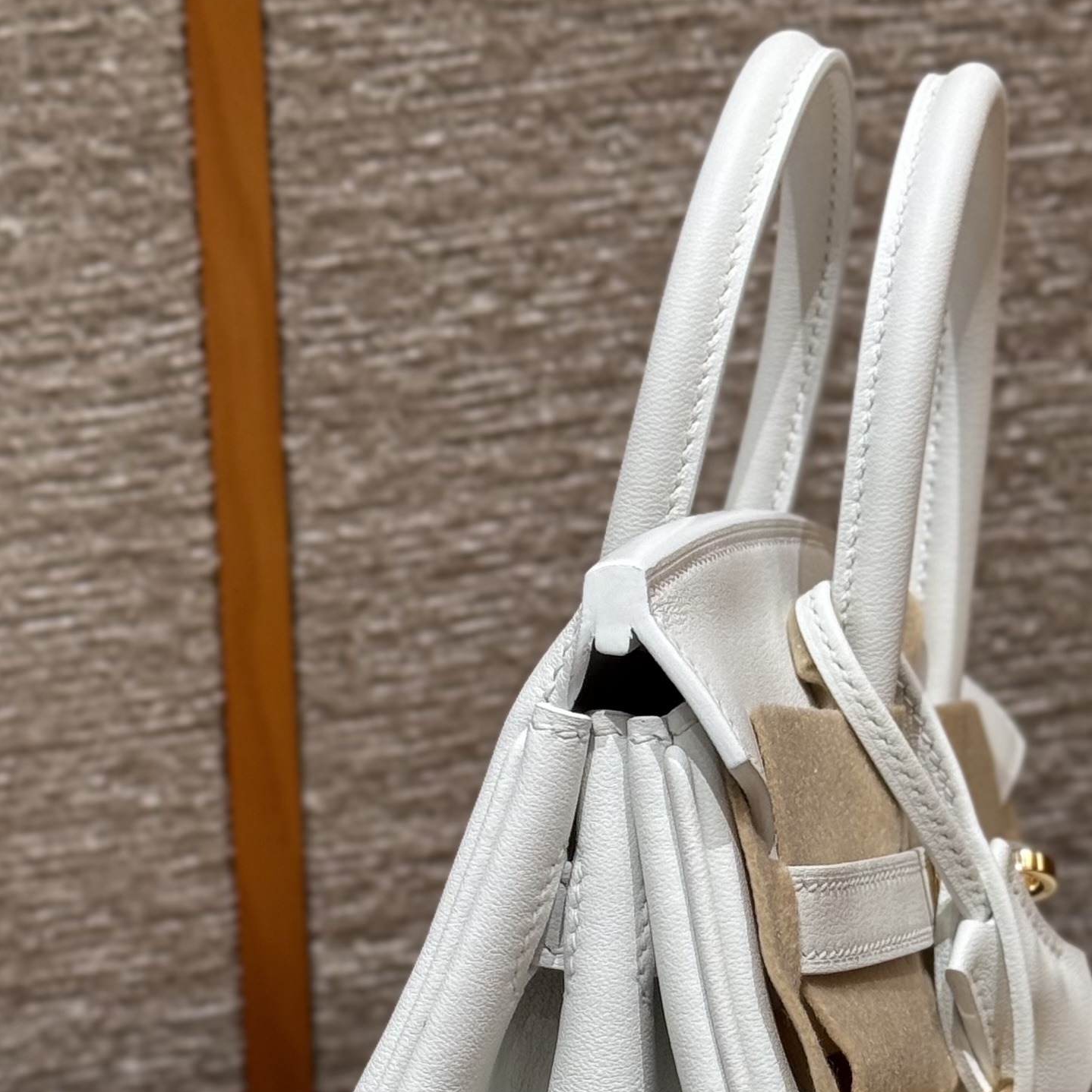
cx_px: 636
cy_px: 1040
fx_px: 4247
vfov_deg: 14.5
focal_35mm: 119
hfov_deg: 14.6
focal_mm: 6.76
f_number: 1.78
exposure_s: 1/100
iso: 50
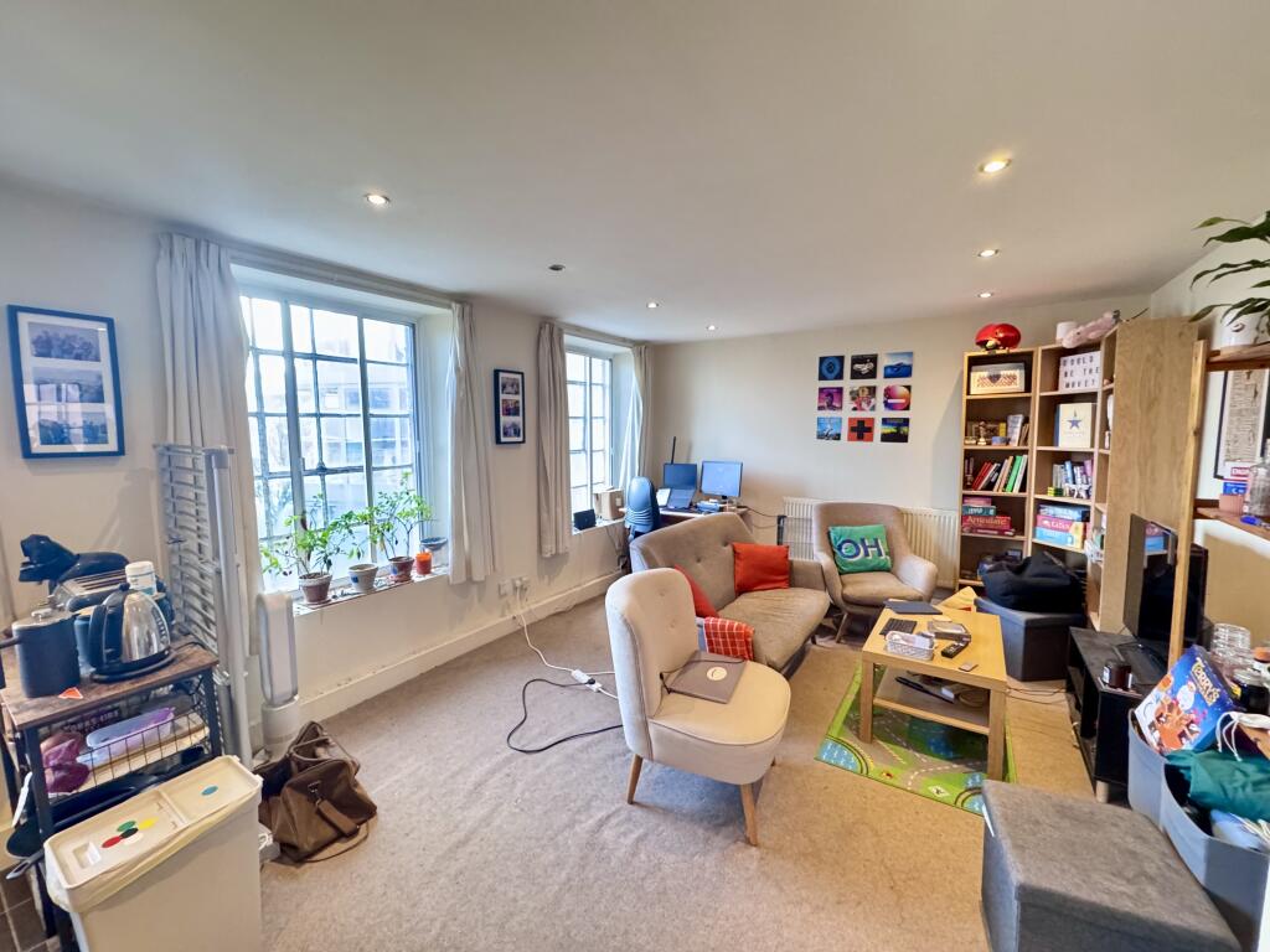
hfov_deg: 102.1
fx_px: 514
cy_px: 476
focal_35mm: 14
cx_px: 635
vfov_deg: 85.7
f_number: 2.2
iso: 1000
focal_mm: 2.22
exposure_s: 1/50
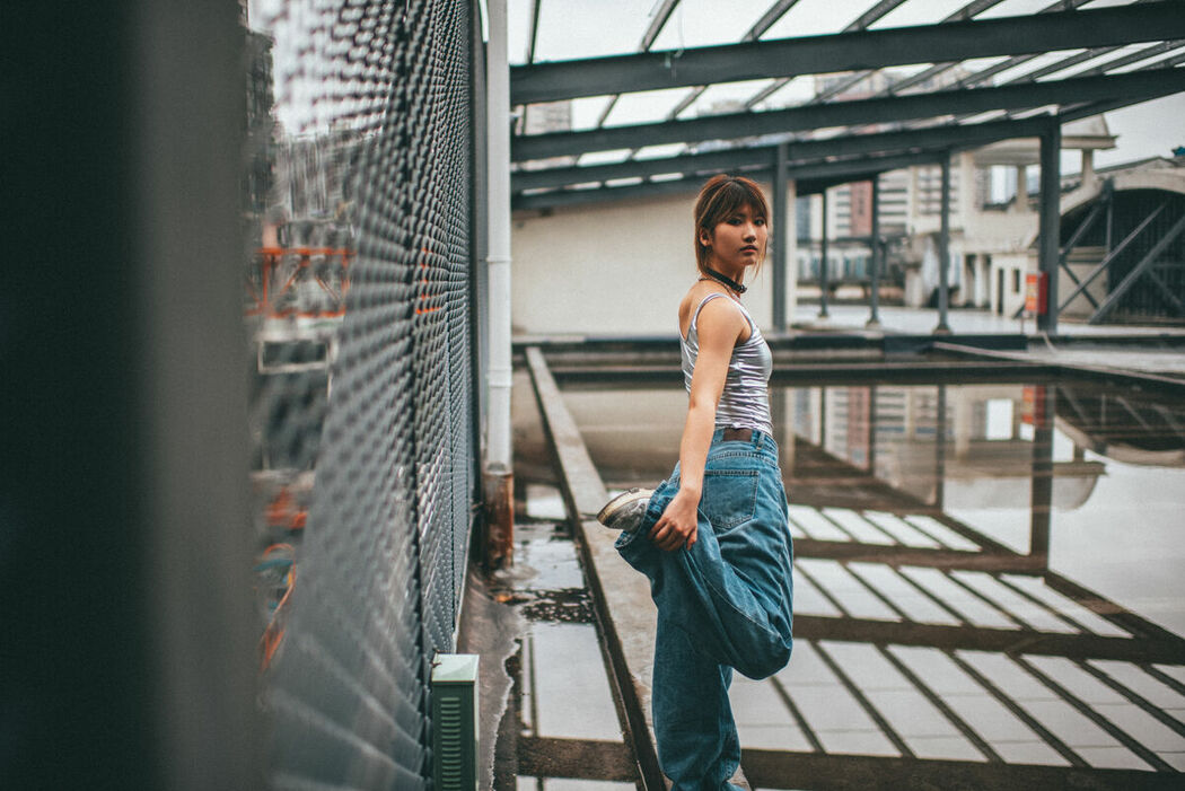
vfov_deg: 37.9
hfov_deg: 54.4
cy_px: 396
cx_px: 592
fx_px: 1152
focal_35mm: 35
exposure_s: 1/2500
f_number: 1.4
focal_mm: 35
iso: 100
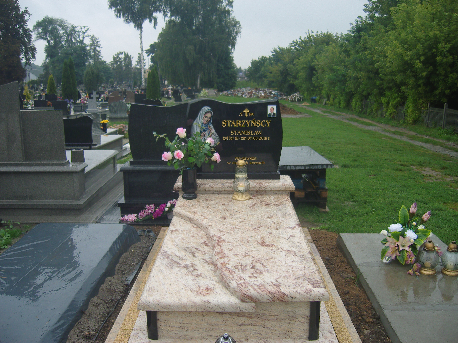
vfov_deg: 41.8
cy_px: 172
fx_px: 450
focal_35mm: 34
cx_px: 229
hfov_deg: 54.0
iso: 100
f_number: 2.8
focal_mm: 7.3
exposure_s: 1/200
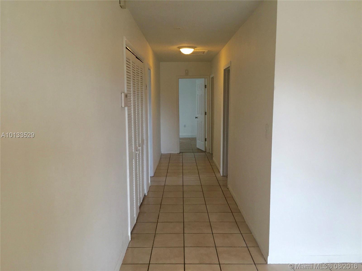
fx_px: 303
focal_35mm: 29
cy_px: 136
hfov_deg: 61.7
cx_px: 181
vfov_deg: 48.2
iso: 40
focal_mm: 4.15
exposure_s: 1/30
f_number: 2.2
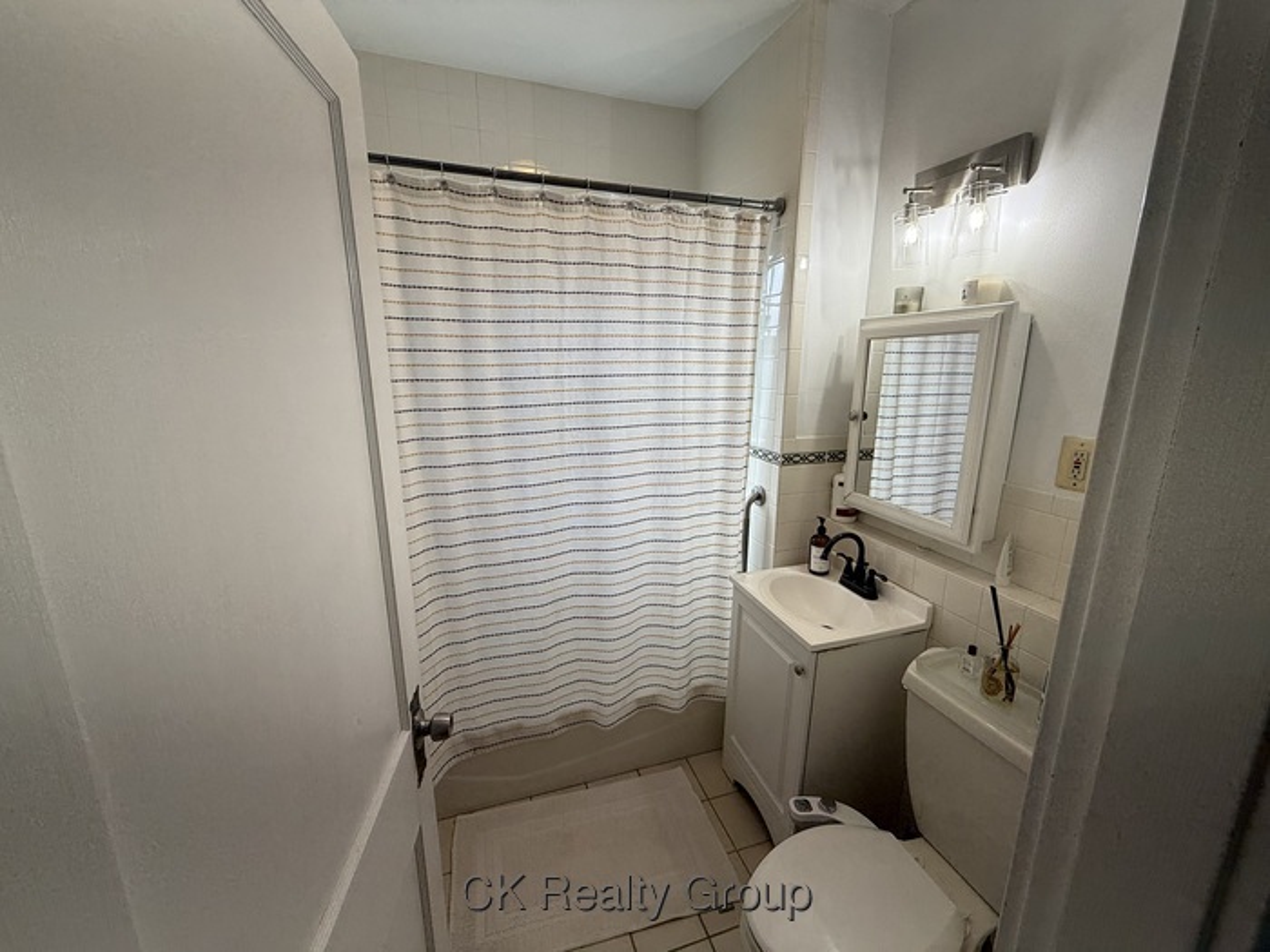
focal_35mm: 14
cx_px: 635
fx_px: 514
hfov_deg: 102.1
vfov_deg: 85.7
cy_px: 476
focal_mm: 2.22
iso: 50
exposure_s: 1/120
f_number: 2.2
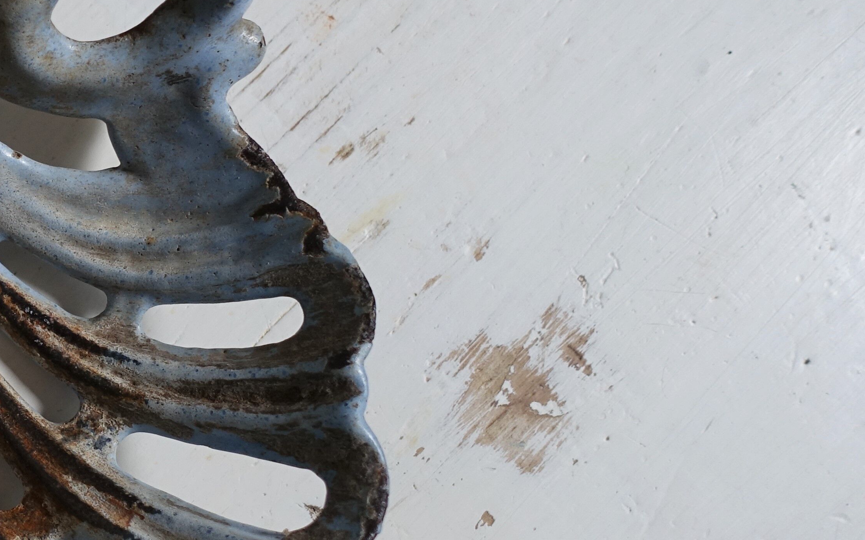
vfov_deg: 21.6
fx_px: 1414
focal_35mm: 60
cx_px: -188
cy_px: 342
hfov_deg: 29.1
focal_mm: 8.8
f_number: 2.8
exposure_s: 1/50
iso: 125
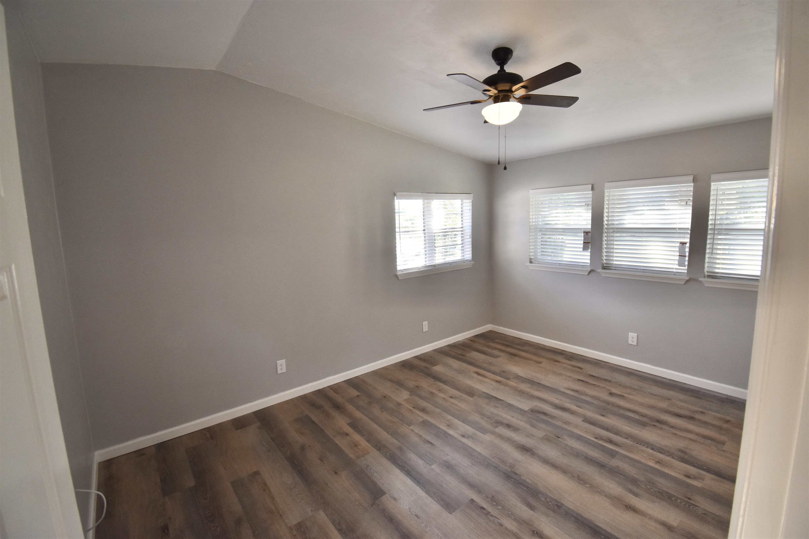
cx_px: 404
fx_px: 337
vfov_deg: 77.3
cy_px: 270
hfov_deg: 100.4
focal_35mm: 15
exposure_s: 1/100
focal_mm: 10
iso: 400
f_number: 5
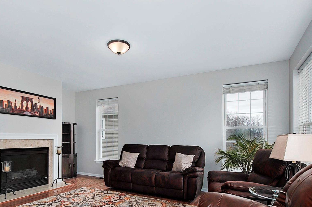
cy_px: 130
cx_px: 131
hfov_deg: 83.4
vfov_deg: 60.9
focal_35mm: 20
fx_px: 173
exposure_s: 1/250
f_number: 8
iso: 200
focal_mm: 10
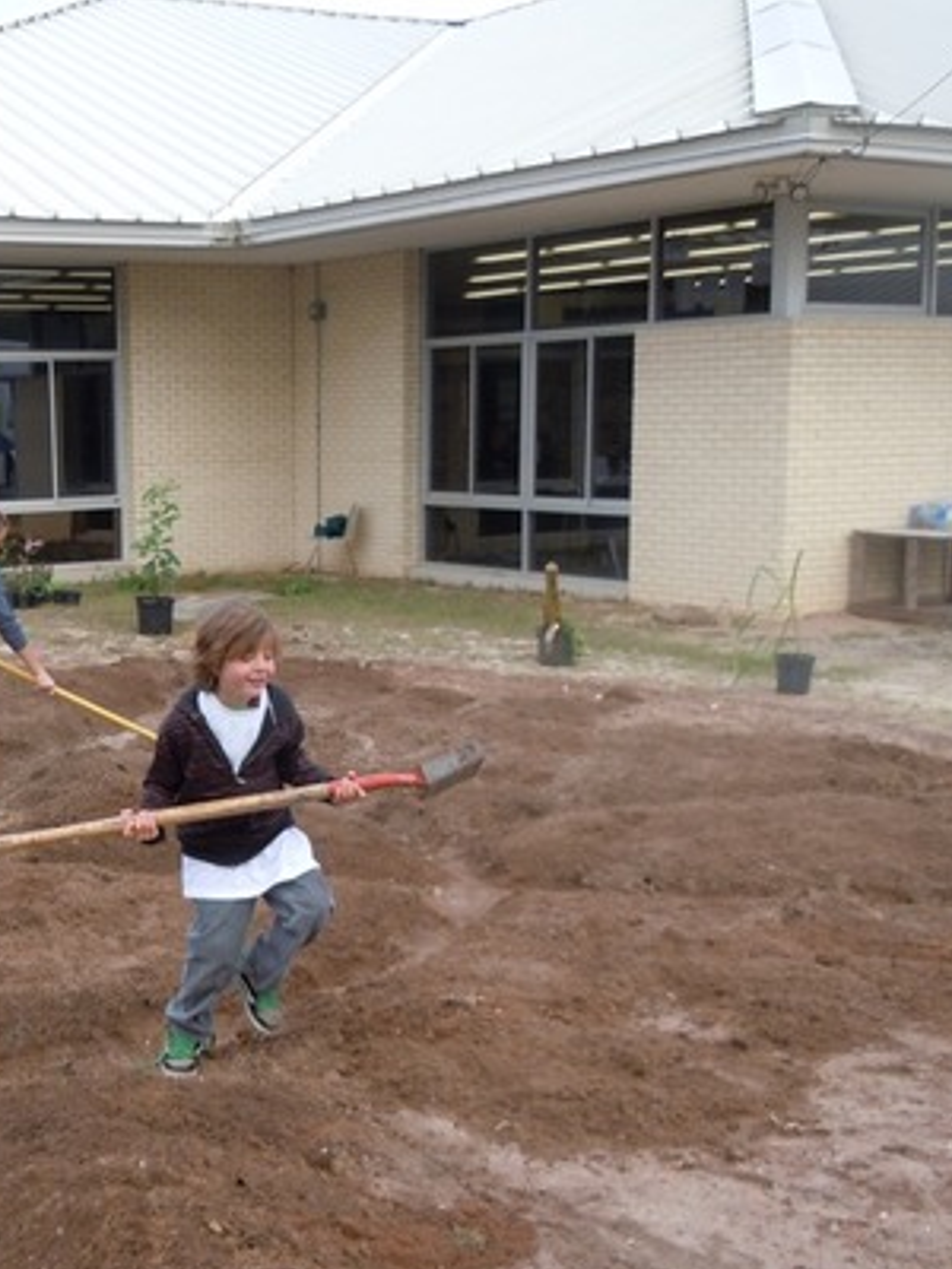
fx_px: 1760
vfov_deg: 39.6
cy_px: 704
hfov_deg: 29.4
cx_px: 155
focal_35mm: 48
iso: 100
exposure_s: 1/160
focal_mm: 5.4
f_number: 3.5
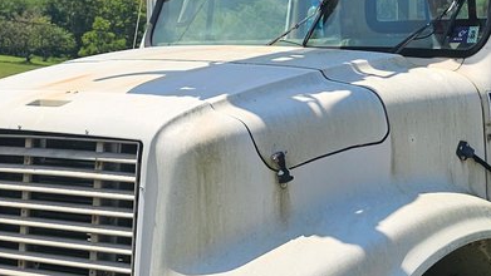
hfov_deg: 21.5
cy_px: 92
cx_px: 453
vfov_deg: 12.5
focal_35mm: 97
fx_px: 1263
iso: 10
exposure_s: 1/1228
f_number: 1.7
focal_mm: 6.3
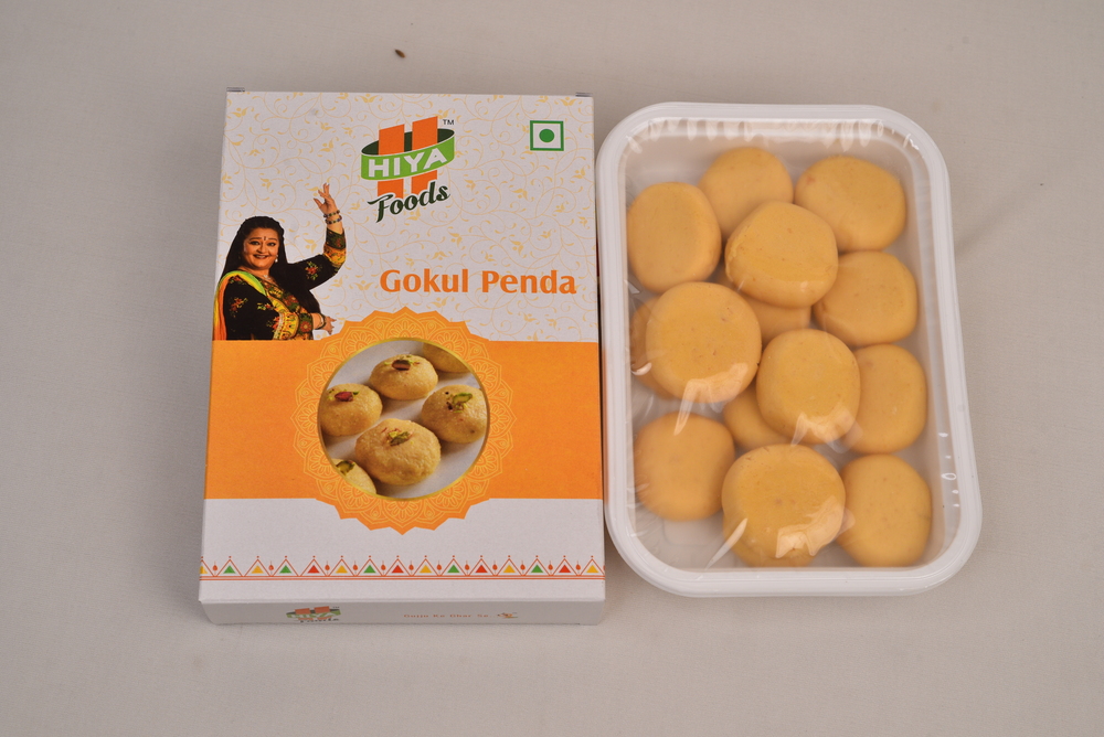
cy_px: 368
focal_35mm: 50
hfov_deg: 39.6
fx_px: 1534
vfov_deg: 27.0
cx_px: 552
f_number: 10
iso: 320
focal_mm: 50
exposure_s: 1/125
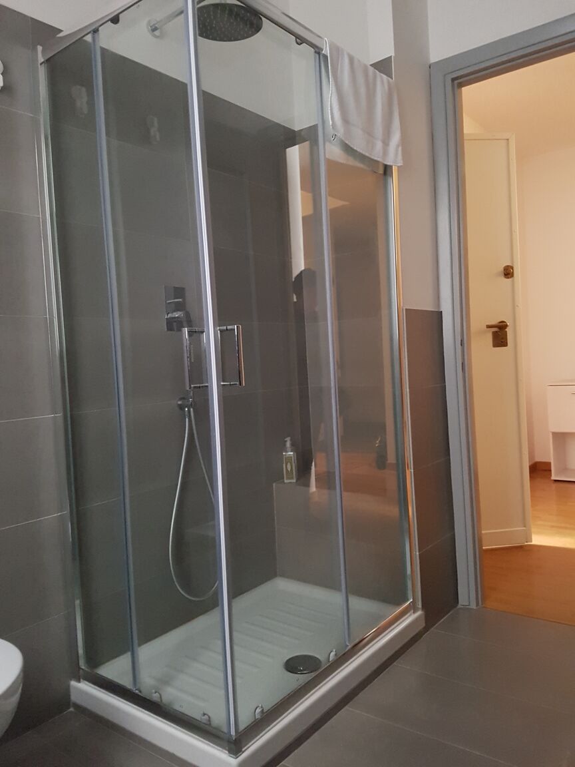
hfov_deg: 53.1
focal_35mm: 26
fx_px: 576
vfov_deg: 67.3
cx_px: 288
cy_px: 384
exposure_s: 1/10
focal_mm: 4.2
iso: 500
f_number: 1.7
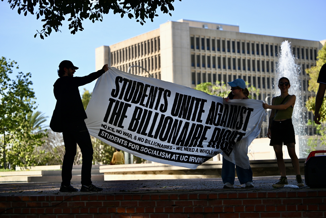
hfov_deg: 27.0
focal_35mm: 75
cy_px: 109
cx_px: 163
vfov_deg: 18.2
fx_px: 679
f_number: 2.8
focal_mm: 75
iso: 200
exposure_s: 1/2000
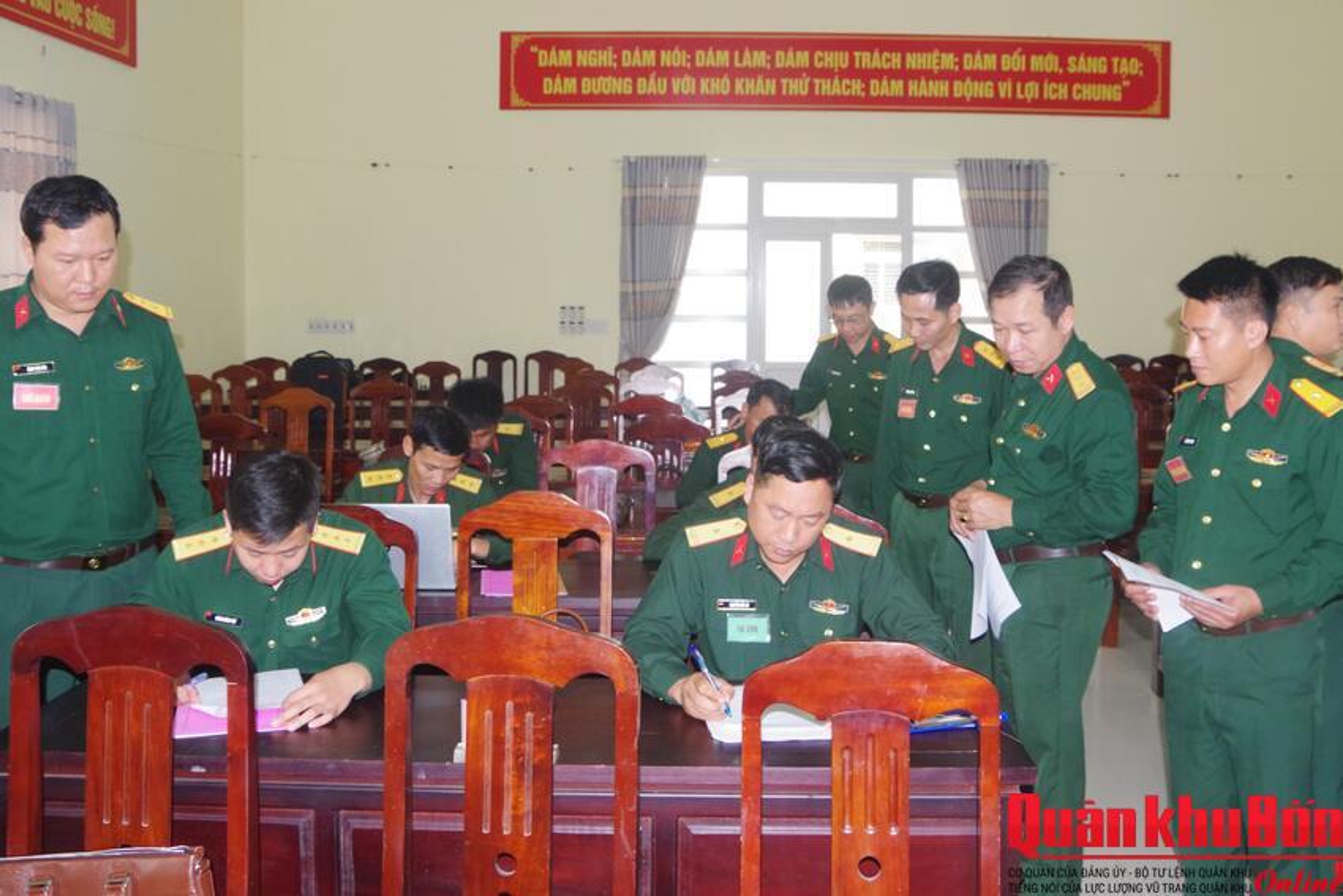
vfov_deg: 47.9
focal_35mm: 27
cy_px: 448
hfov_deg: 67.4
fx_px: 1007
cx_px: 672
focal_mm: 18
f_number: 8
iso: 1600
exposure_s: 1/125
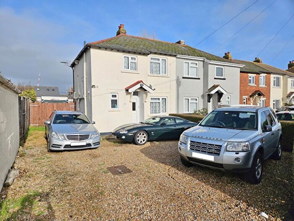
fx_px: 195
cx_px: 147
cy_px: 110
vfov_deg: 58.9
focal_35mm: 23
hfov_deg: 73.9
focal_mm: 5.4
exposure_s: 1/3788
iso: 25
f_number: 1.8
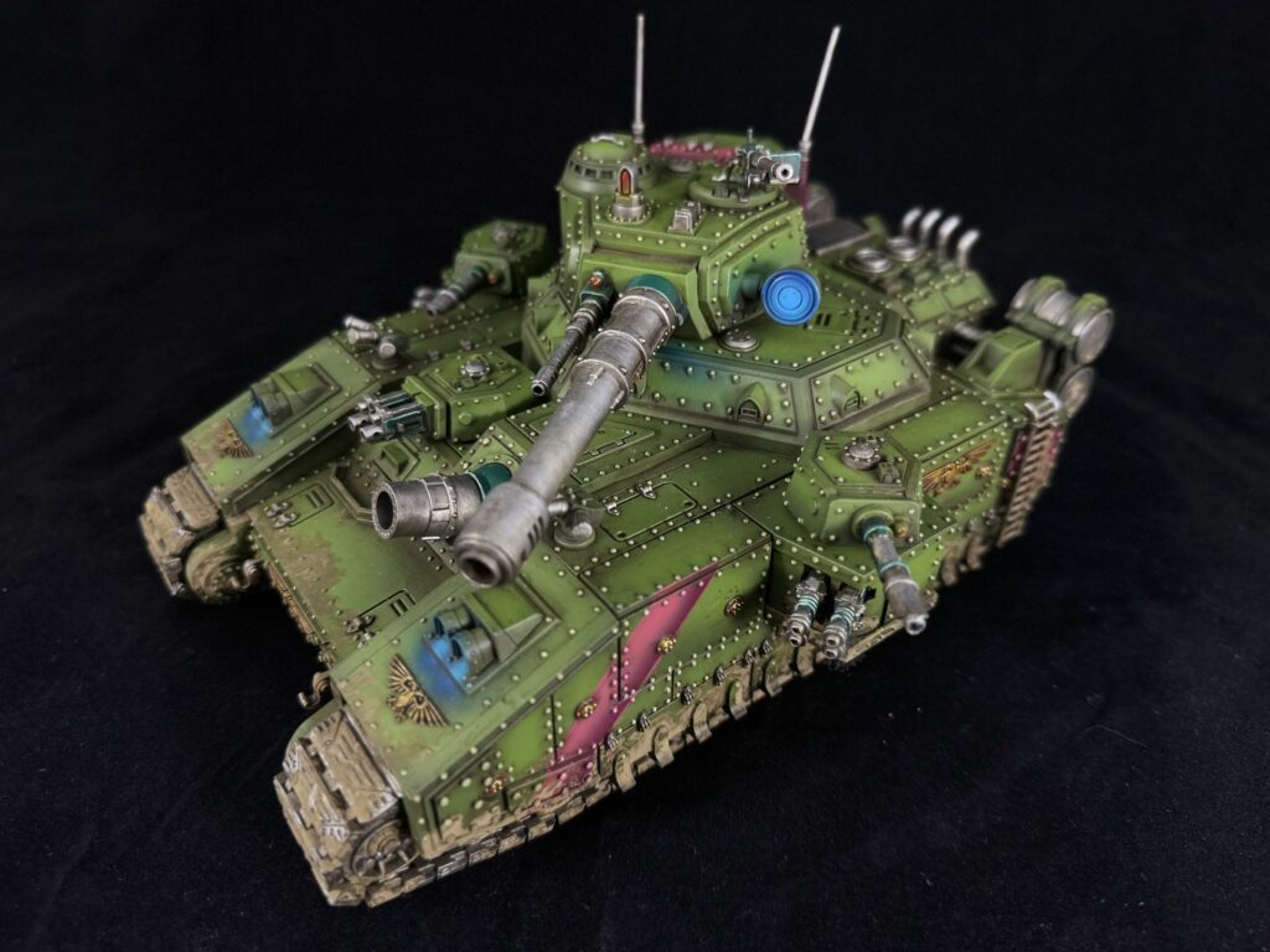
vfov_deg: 56.8
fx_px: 881
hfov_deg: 71.6
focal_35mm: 24
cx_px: 635
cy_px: 476
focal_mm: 6.86
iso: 200
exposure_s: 1/100
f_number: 1.78
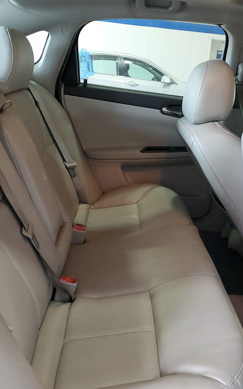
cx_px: 158
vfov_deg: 52.7
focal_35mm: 37
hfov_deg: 34.2
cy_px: 194
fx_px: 392
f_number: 1.5
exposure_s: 1/60.2
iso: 216
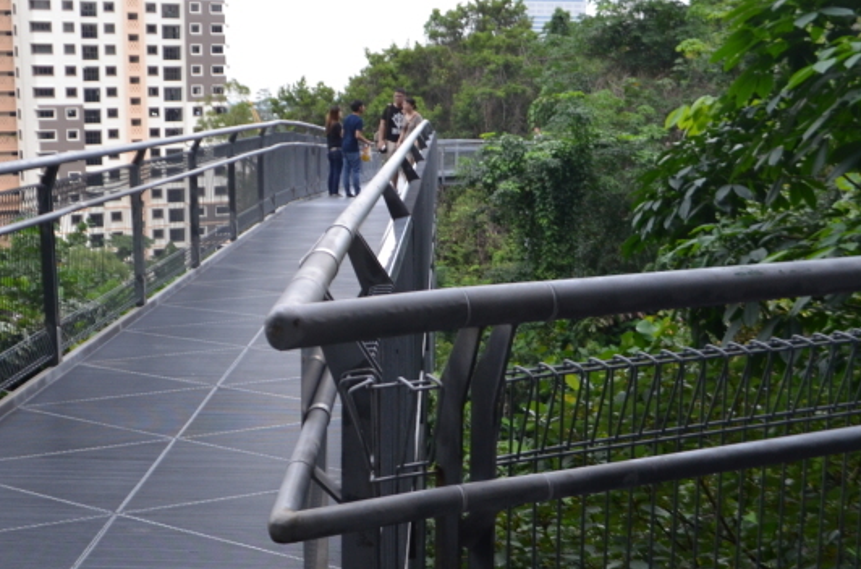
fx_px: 1241
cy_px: 315
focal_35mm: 52
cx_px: 295
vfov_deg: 25.8
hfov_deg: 37.9
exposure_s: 1/80
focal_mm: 18
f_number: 4.5
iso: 400
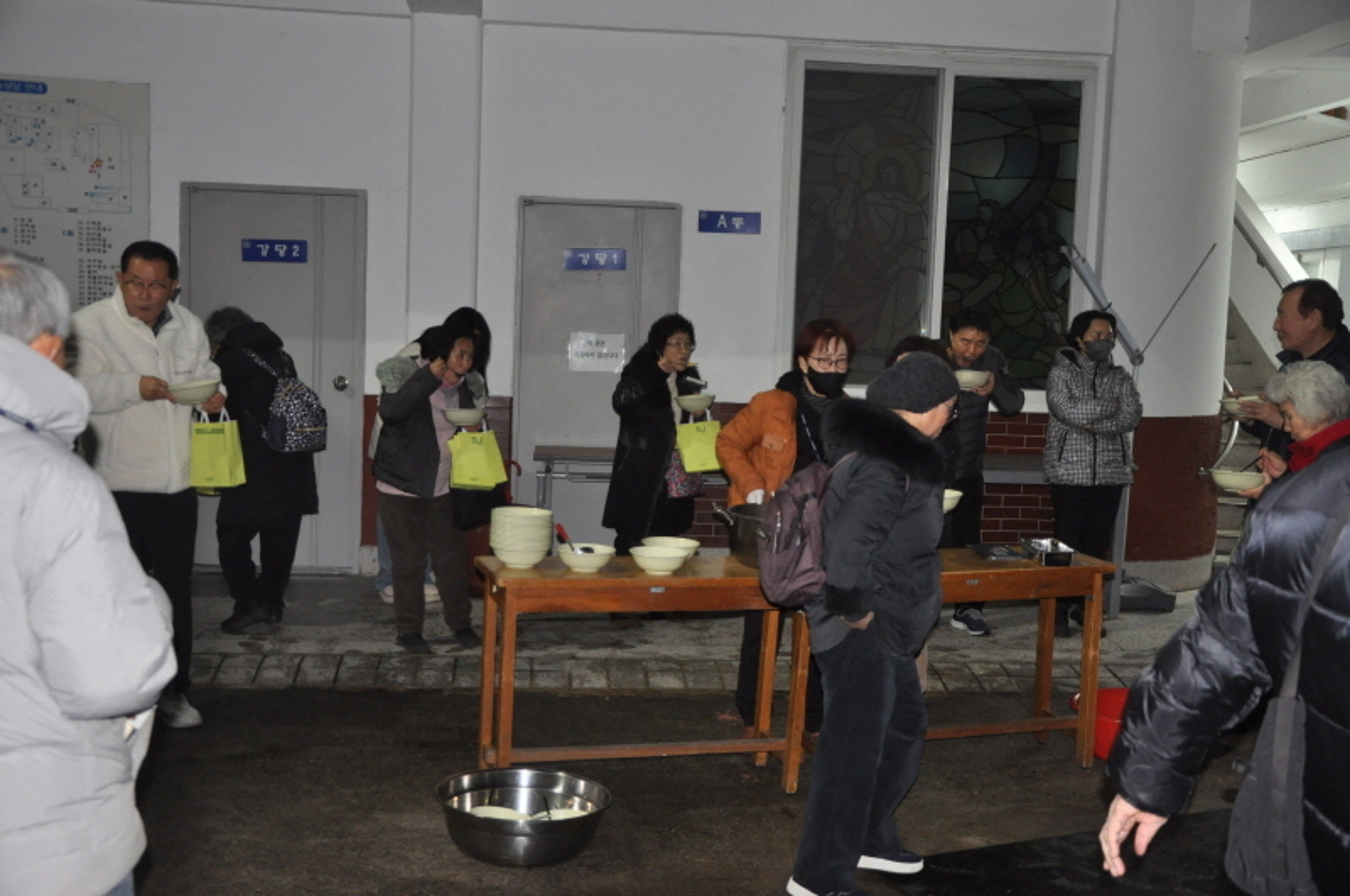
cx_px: 675
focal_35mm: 39
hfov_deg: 49.6
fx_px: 1460
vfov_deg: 34.1
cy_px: 448
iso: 800
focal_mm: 26
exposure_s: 1/60
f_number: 4
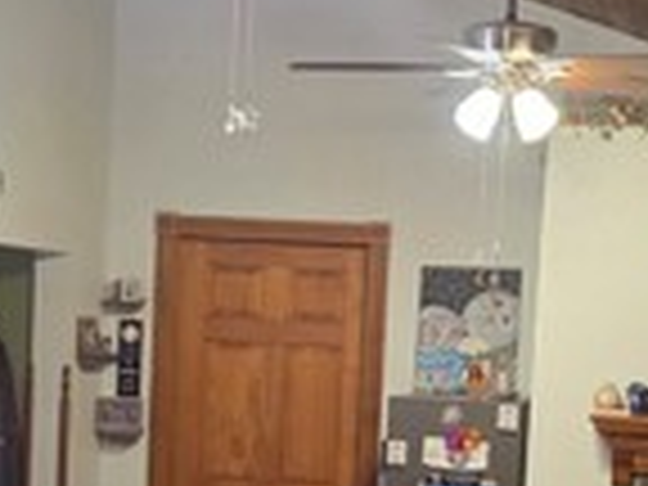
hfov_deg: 19.3
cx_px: 342
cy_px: 486
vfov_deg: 14.3
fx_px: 1909
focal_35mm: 102
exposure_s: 1/120
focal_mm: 6.3
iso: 500
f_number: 1.7
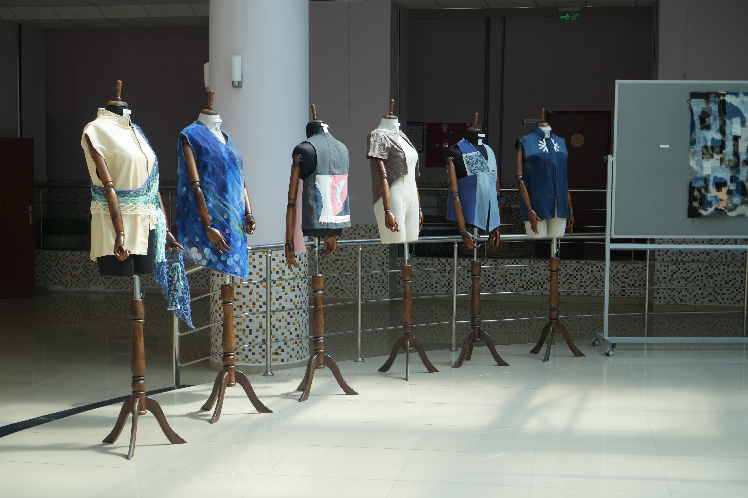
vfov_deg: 25.1
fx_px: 1122
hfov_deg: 36.9
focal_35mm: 54
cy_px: 249
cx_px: 374
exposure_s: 1/60
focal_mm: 54
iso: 100
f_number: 4
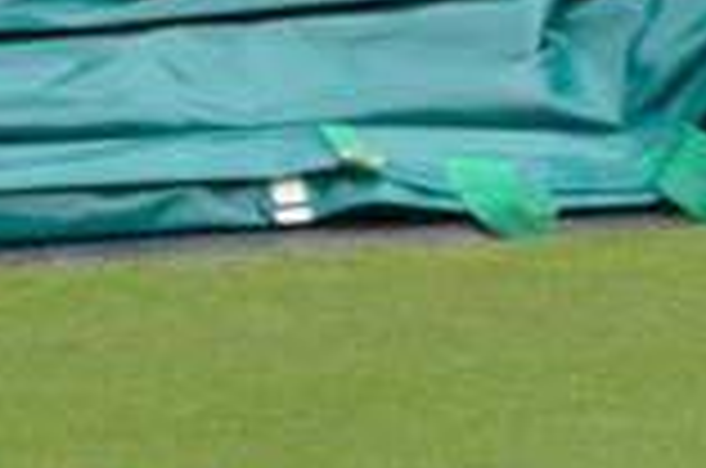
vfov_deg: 0.8
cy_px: 407
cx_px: 706
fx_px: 35365
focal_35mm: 1807
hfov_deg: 1.1
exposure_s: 1/500
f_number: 5.3
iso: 160
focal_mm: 270
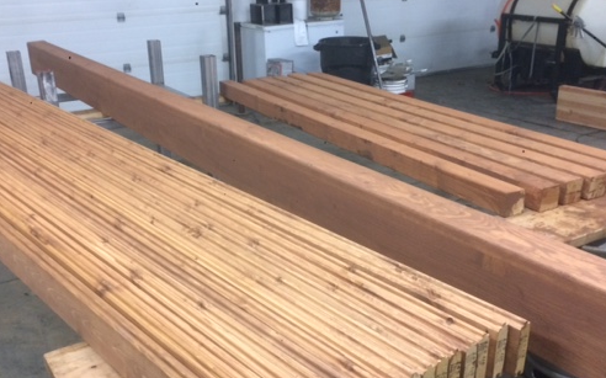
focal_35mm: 40
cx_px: 288
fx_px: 660
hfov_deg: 49.3
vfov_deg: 31.9
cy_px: 225
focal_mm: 4.15
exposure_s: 1/30
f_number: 2.2
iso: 160
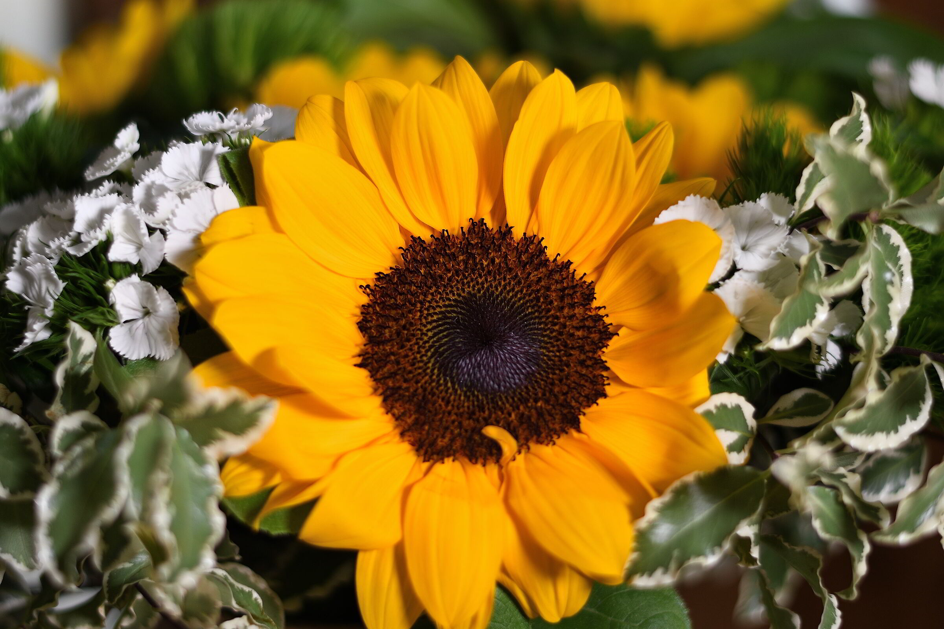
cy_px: 314
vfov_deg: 18.2
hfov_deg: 27.0
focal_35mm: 75
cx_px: 472
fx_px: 1967
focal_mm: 50
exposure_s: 1/100
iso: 100
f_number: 1.8
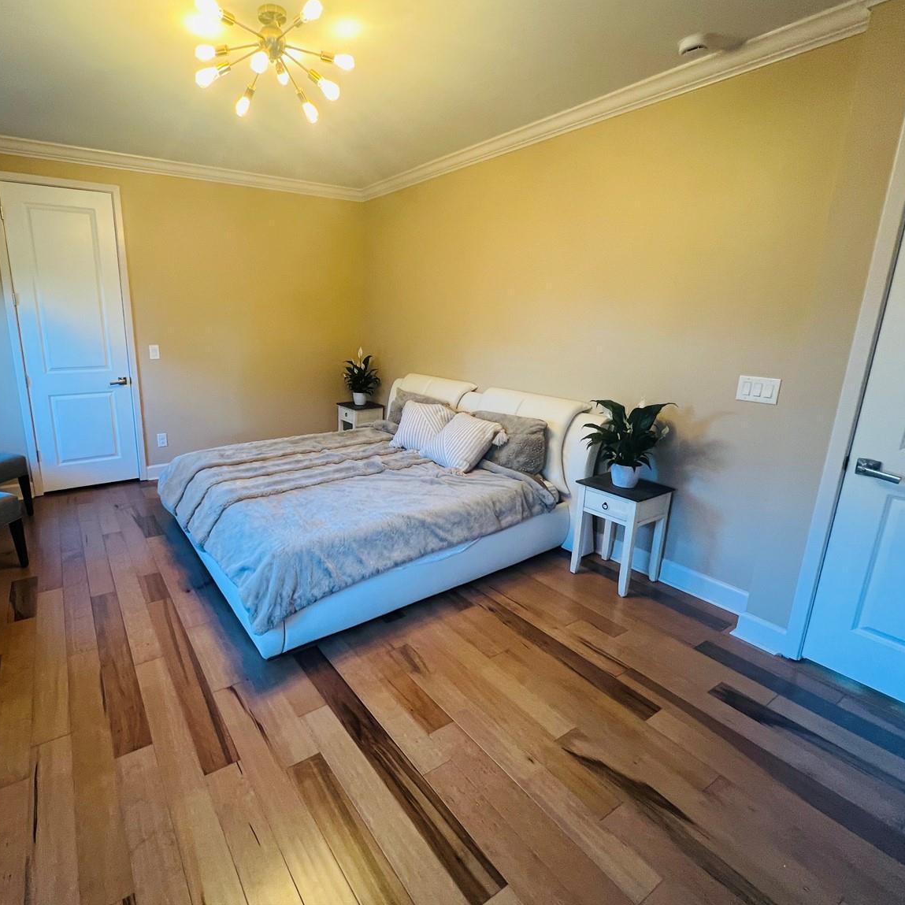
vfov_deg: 87.4
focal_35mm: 16
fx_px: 473
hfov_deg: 86.2
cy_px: 434
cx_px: 357
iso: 160
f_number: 1.8
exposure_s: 1/60
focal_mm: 1.57
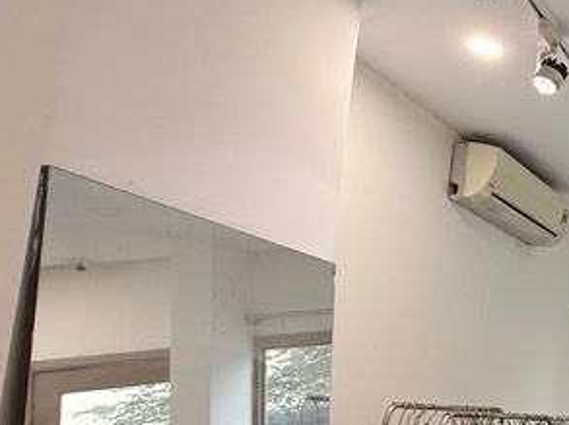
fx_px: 804
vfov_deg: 29.3
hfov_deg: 25.6
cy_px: 303
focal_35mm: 49
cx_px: 909
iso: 160
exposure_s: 1/99
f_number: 2.2
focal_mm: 2.22
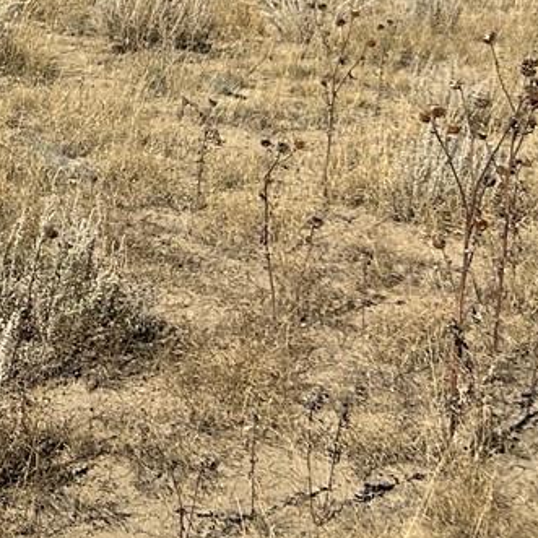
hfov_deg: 12.9
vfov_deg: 14.6
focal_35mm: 111
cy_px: -286
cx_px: -660
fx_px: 1952
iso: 50
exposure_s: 1/8000
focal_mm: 5.7
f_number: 1.5
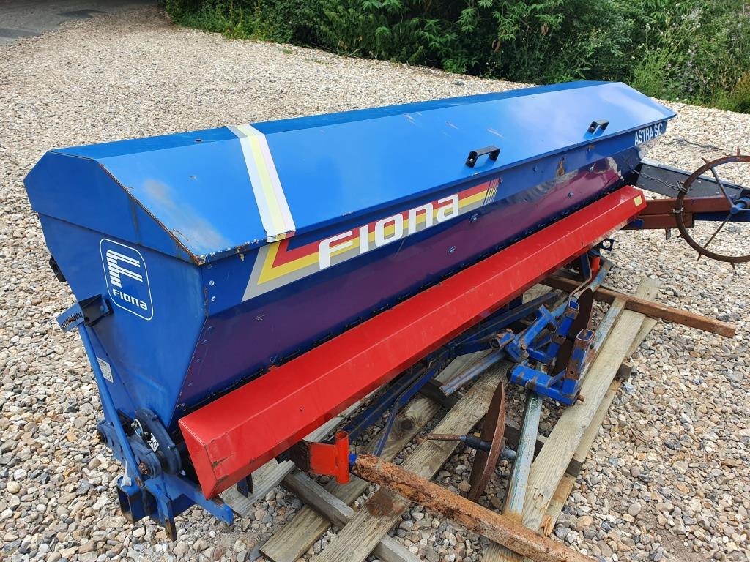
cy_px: 281
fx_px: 563
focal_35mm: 26
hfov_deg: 67.3
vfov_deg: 53.1
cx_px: 375
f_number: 2.4
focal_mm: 4.32
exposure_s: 1/498
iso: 50
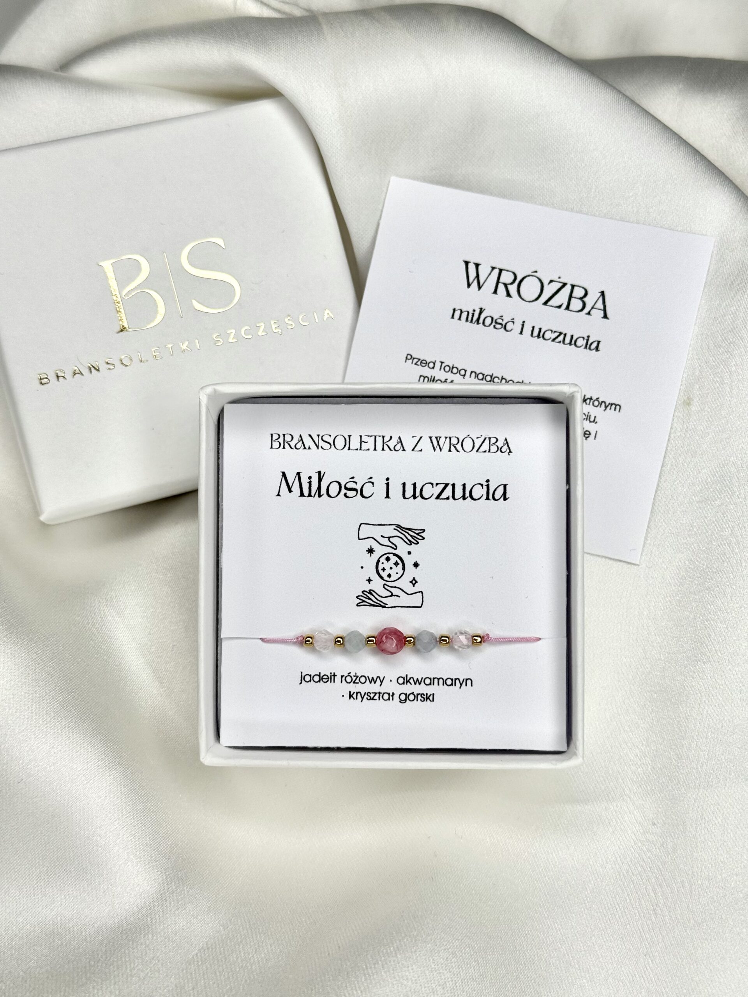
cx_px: 374
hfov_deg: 30.3
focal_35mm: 48
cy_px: 498
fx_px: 1383
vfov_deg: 39.7
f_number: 1.78
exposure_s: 1/1264
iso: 64
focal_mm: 6.76
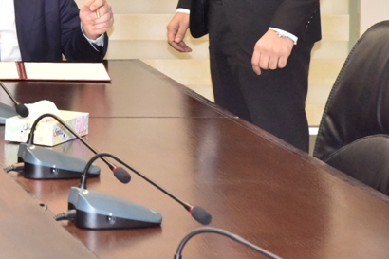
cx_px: -81
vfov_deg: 7.0
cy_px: -56
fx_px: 2106
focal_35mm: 195
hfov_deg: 10.4
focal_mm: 78
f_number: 10
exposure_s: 1/250
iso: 6400
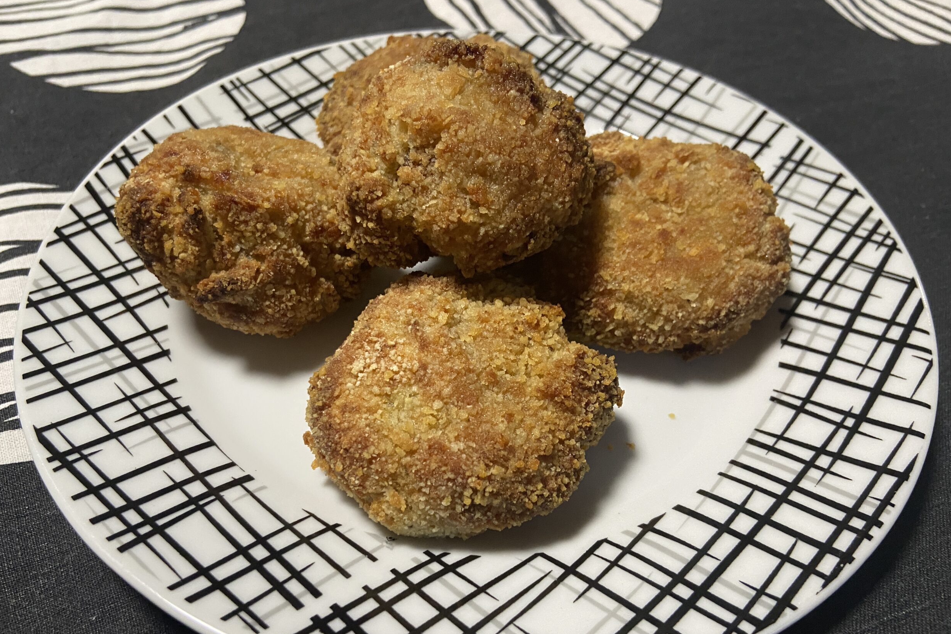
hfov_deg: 65.5
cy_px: 366
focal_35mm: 28
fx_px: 740
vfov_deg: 46.2
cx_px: 459
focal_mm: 4.25
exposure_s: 1/50
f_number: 1.8
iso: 320
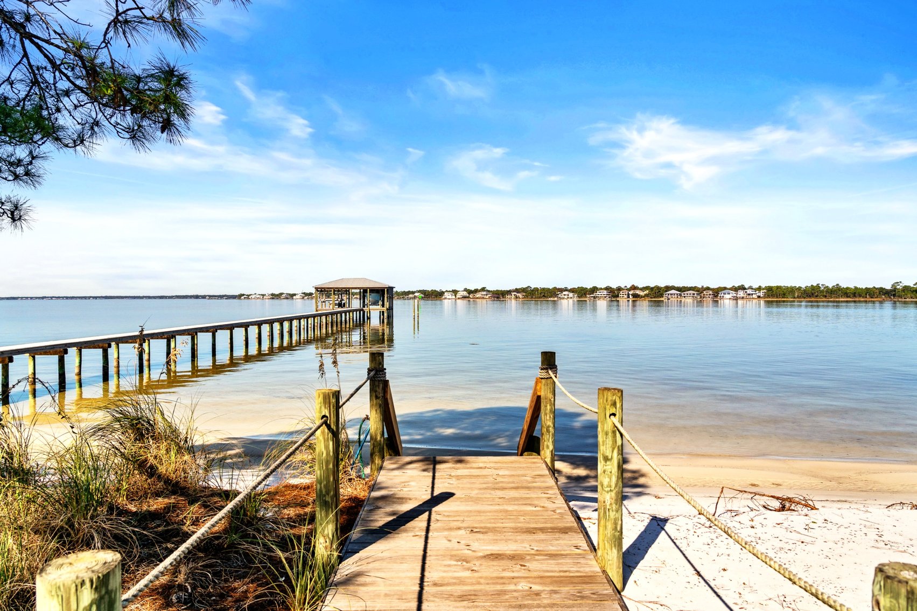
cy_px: 306
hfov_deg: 73.7
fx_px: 611
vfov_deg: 53.1
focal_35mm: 24
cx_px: 458
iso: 250
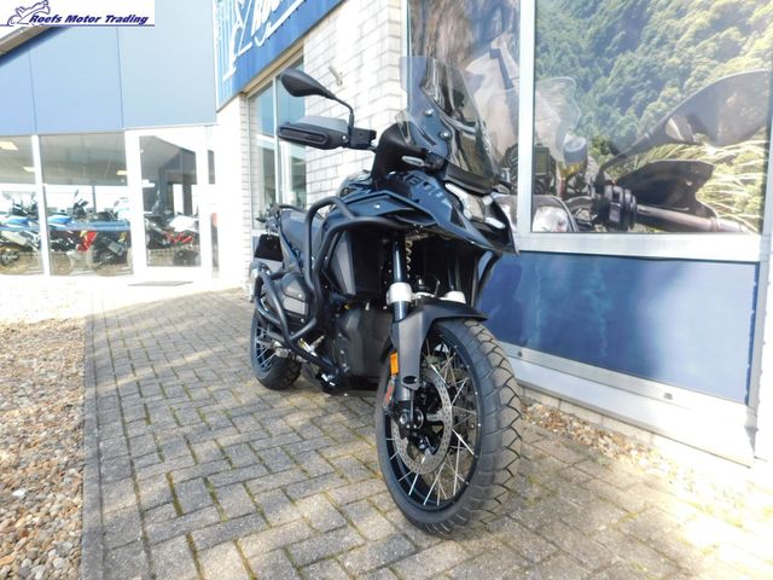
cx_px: 386
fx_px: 514
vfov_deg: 58.9
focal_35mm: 23
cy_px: 290
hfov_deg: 73.9
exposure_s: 1/250
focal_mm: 4
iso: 125
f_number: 3
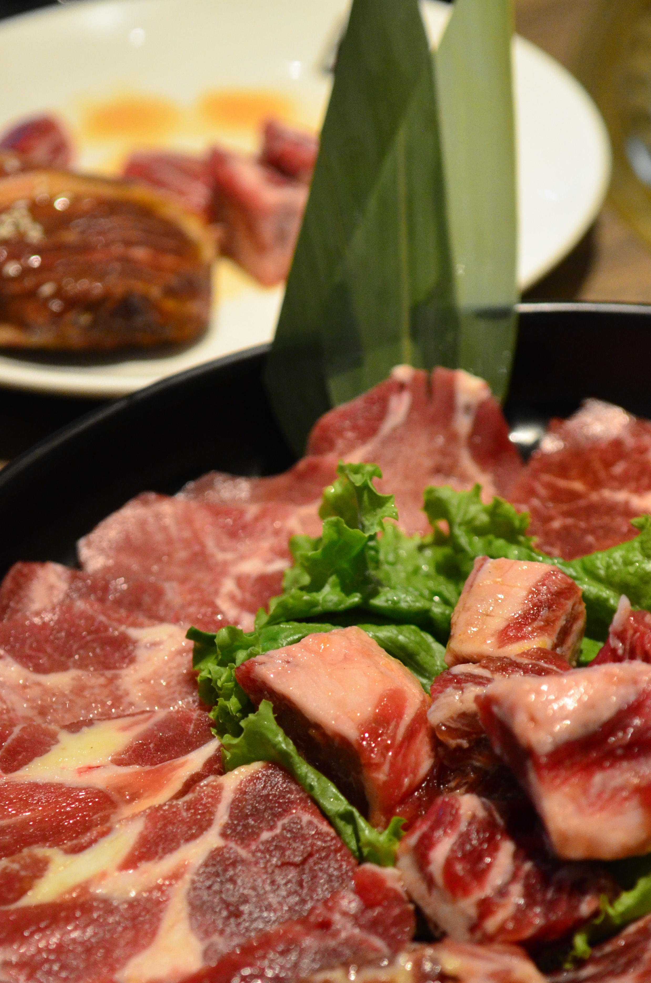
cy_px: 623
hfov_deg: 14.3
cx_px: 273
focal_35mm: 95
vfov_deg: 21.4
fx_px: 2588
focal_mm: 48
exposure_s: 1/80
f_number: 2.8
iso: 2000
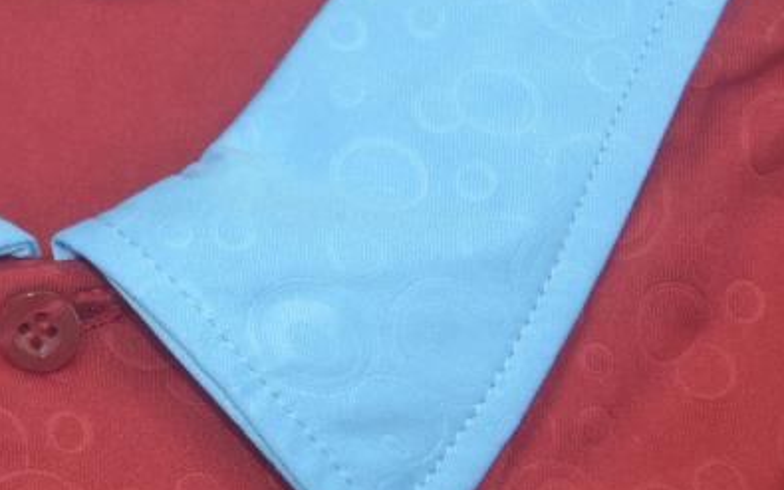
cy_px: 22
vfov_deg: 14.0
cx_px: 83
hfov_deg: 22.0
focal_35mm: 92
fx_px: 1966
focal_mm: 22
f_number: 3.8
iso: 200
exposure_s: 1/80
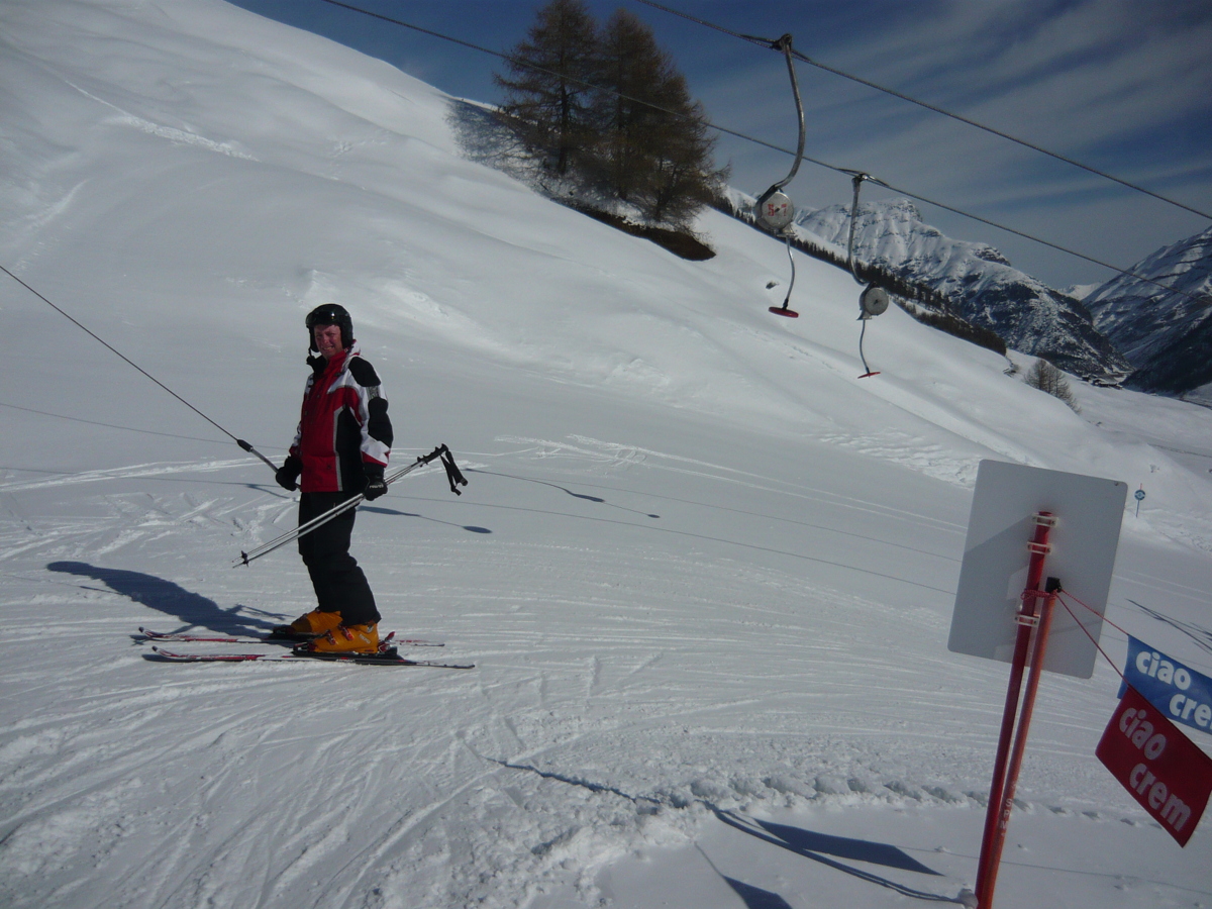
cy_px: 454
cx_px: 606
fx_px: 1155
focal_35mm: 33
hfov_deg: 55.4
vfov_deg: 42.9
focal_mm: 5.5
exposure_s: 1/1300
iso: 100
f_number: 8
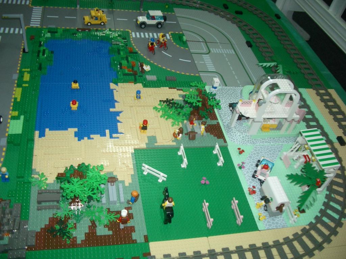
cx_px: 173
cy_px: 130
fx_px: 350
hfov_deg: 52.6
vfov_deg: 40.7
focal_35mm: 35
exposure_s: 1/60
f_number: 2.6
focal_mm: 5.8
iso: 100
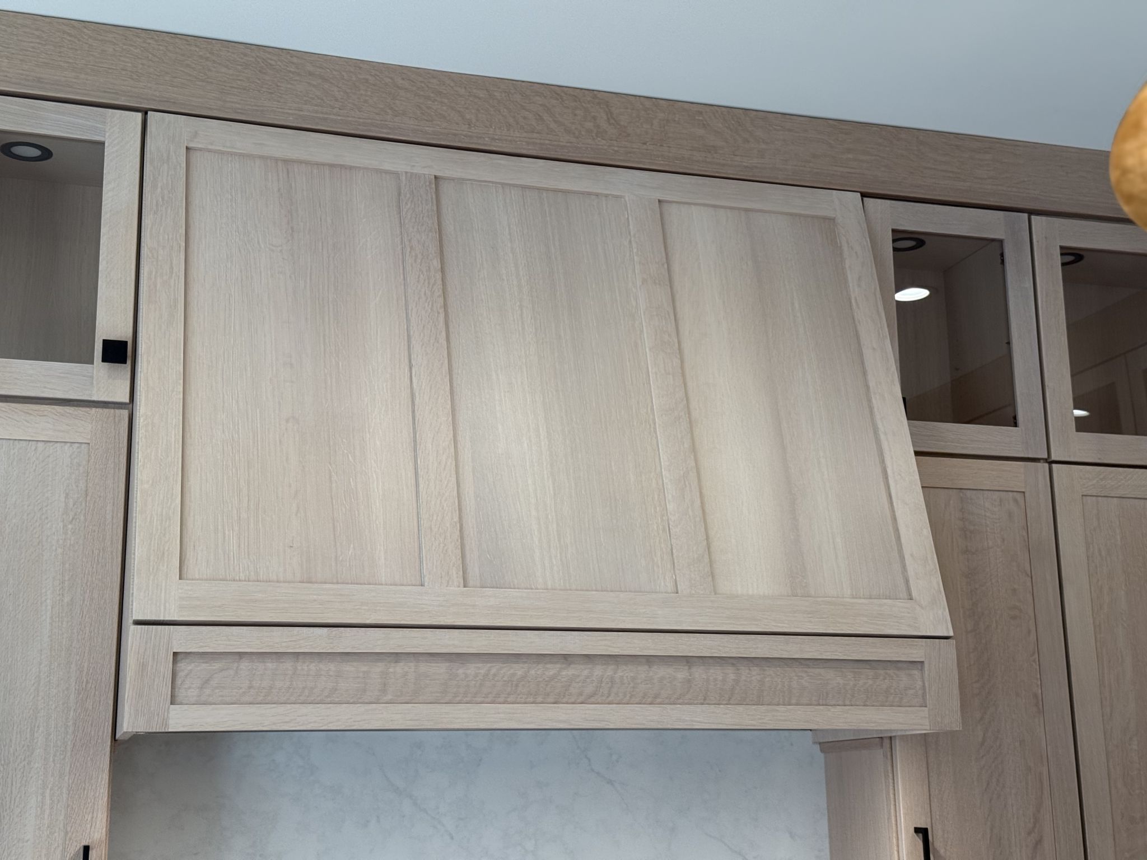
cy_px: 430
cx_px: 574
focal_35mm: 48
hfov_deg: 39.7
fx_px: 1590
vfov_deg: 30.3
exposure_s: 1/264
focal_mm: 6.76
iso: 100
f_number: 1.78
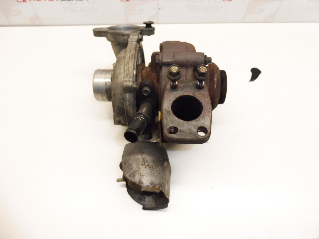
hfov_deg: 71.6
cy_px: 120
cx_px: 160
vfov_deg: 56.8
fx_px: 221
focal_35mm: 24
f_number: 3.5
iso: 200
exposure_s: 1/60
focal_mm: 4.3
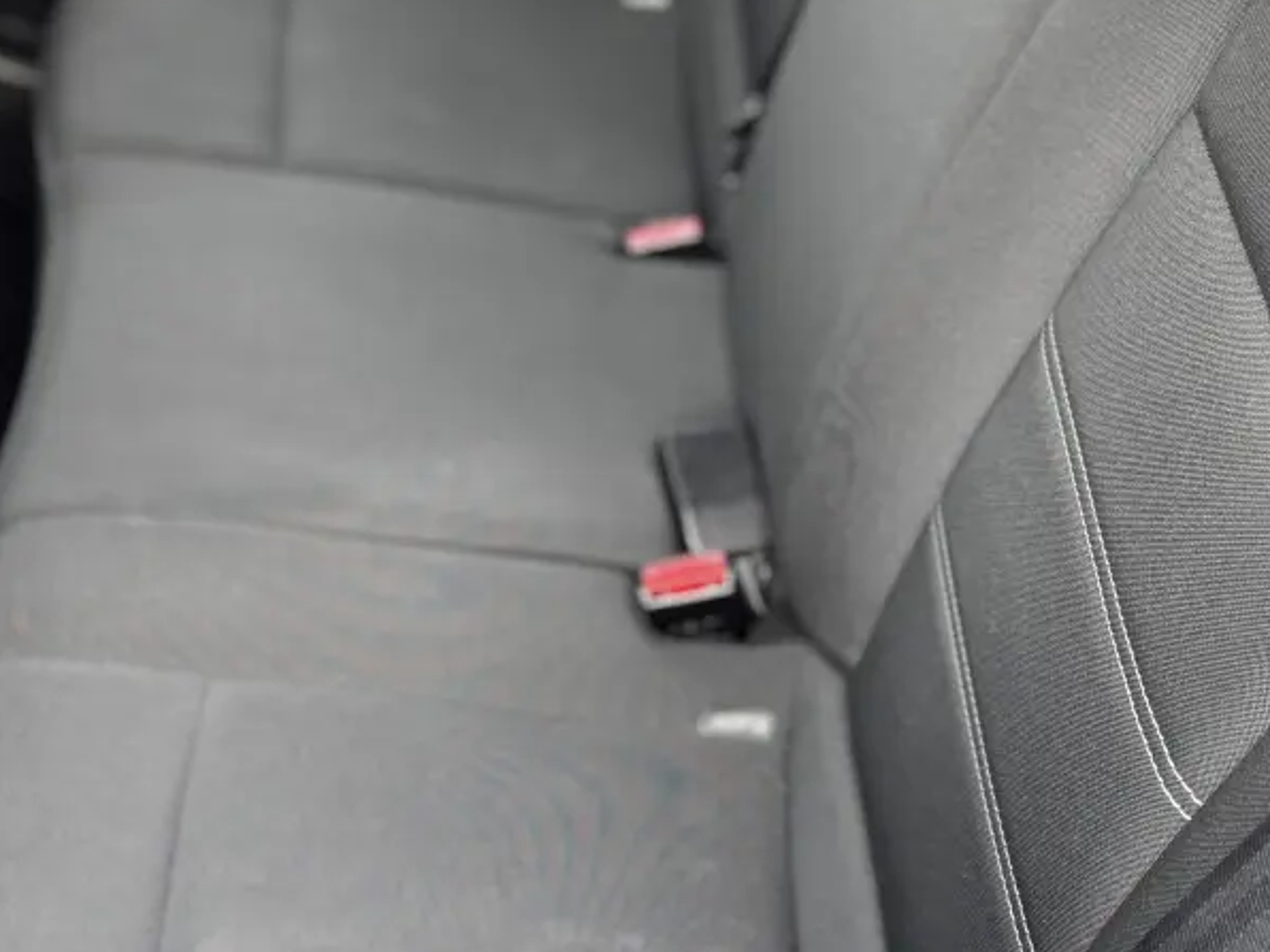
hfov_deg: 33.1
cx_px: 501
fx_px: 2128
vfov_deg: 25.2
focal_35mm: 58
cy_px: 473
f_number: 1.78
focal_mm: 6.76
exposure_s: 1/121
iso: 160
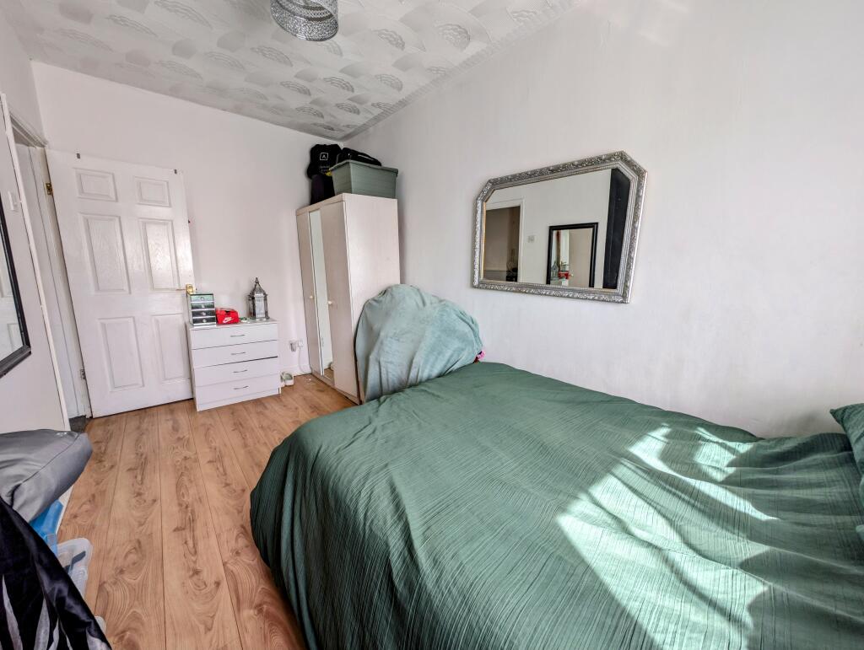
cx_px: 432
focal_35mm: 12
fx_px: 300
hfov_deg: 110.5
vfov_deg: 94.6
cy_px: 325
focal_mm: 2.23
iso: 41
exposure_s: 1/103
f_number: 1.95
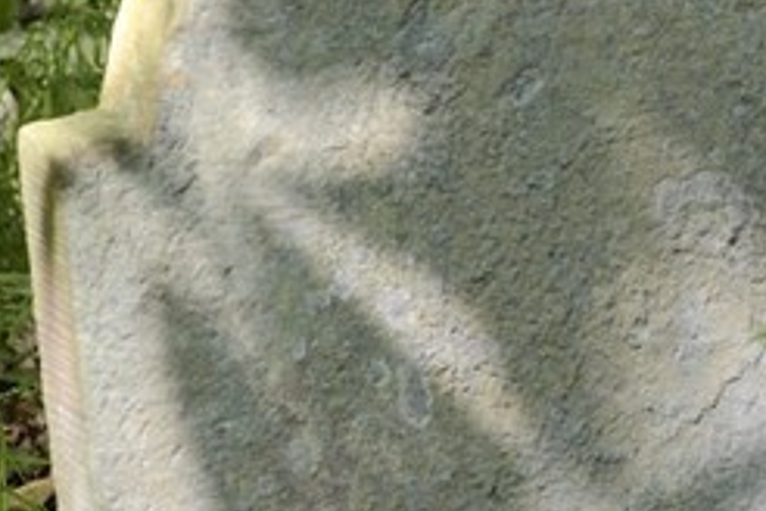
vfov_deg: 2.0
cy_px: -773
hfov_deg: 3.0
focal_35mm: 682
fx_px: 14510
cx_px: 1962
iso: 800
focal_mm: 105
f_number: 6.3
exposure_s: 1/125
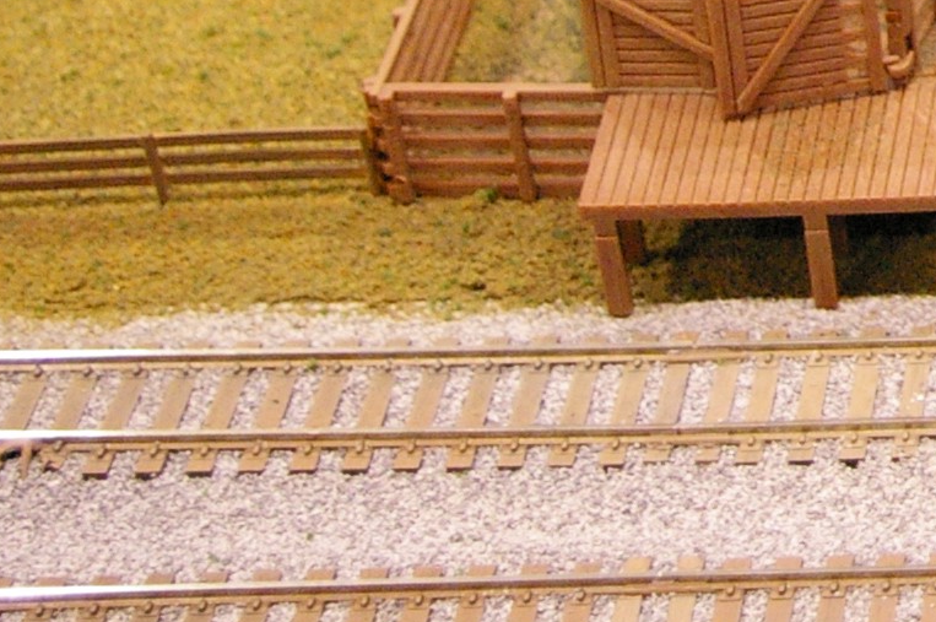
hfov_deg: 13.2
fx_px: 3688
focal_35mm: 142
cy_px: -355
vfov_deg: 9.3
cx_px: 1640
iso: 1600
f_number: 4
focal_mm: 24
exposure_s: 1/30
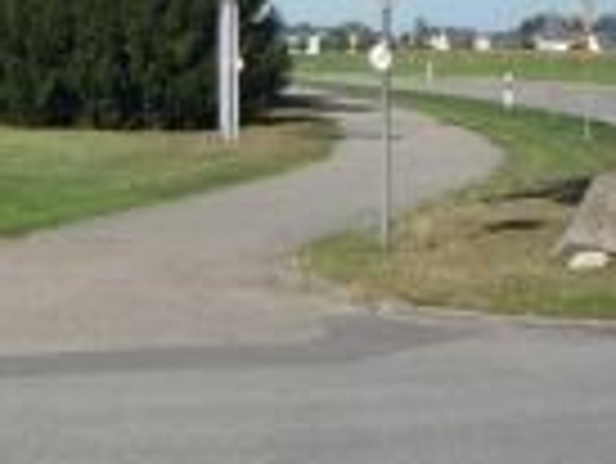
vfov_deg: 13.1
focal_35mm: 112
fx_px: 1995
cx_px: -13
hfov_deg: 17.1
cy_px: 9
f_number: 5.6
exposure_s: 1/400
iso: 100
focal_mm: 5.2
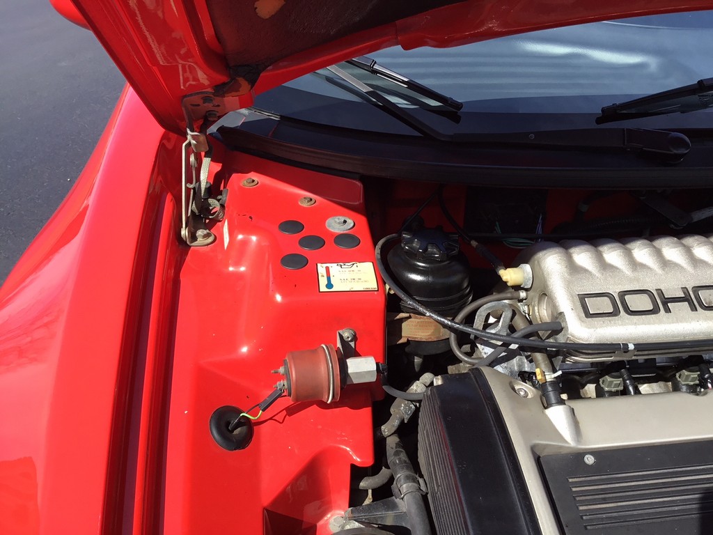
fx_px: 639
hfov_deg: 58.4
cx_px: 356
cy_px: 268
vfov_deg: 45.4
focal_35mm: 31
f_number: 2.4
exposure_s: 1/547
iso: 25
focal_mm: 3.3
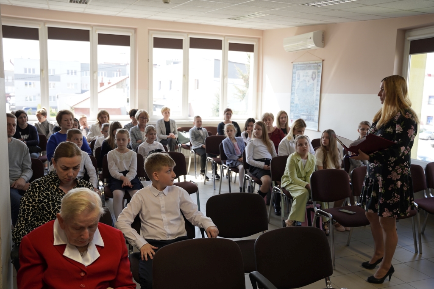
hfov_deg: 59.3
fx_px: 381
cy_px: 144
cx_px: 217
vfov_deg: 41.6
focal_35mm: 32
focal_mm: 31.6
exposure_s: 1/160
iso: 250
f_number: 4
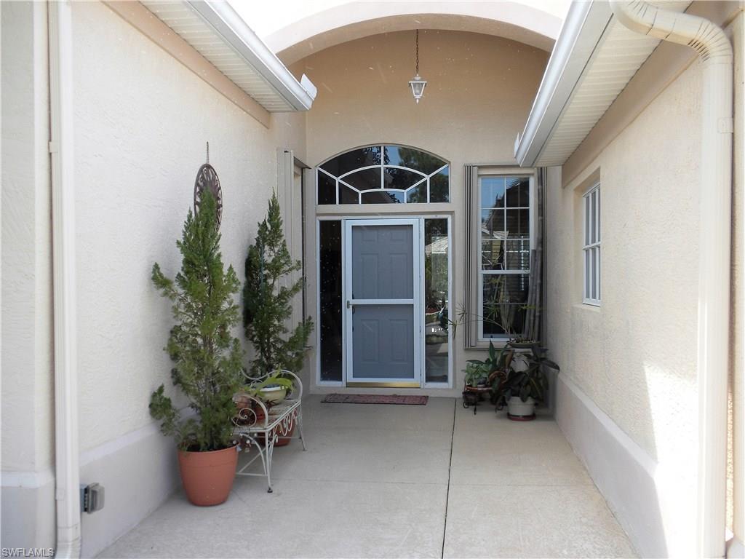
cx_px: 372
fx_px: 796
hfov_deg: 50.1
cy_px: 280
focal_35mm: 37
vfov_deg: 38.7
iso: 64
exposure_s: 1/108
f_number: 3.5
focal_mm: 6.6
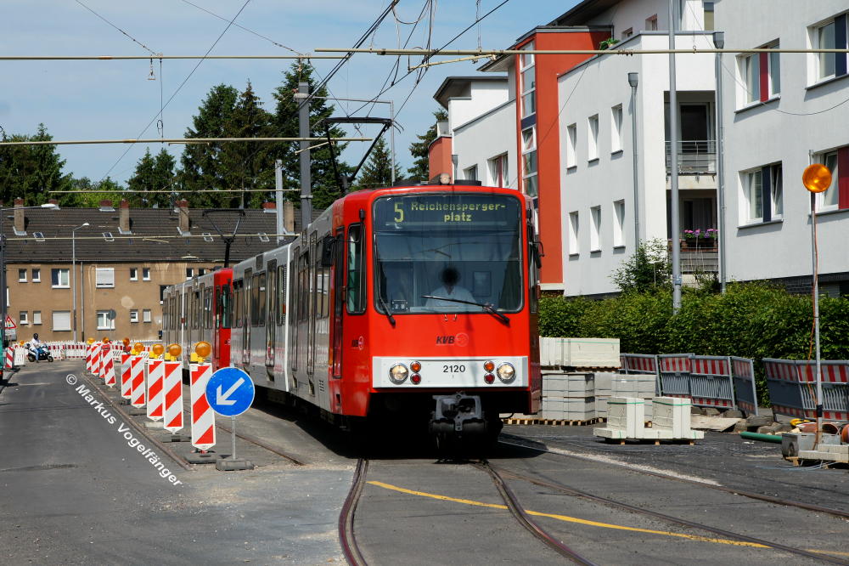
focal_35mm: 82
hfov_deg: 24.6
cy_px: 283
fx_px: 1945
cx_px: 424
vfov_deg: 16.5
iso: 200
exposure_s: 1/640
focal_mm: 55
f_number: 9
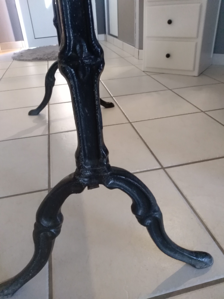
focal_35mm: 26
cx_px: 112
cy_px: 150
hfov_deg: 53.1
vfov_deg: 67.3
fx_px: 224
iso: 808
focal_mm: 3.54
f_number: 2
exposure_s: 1/33.3
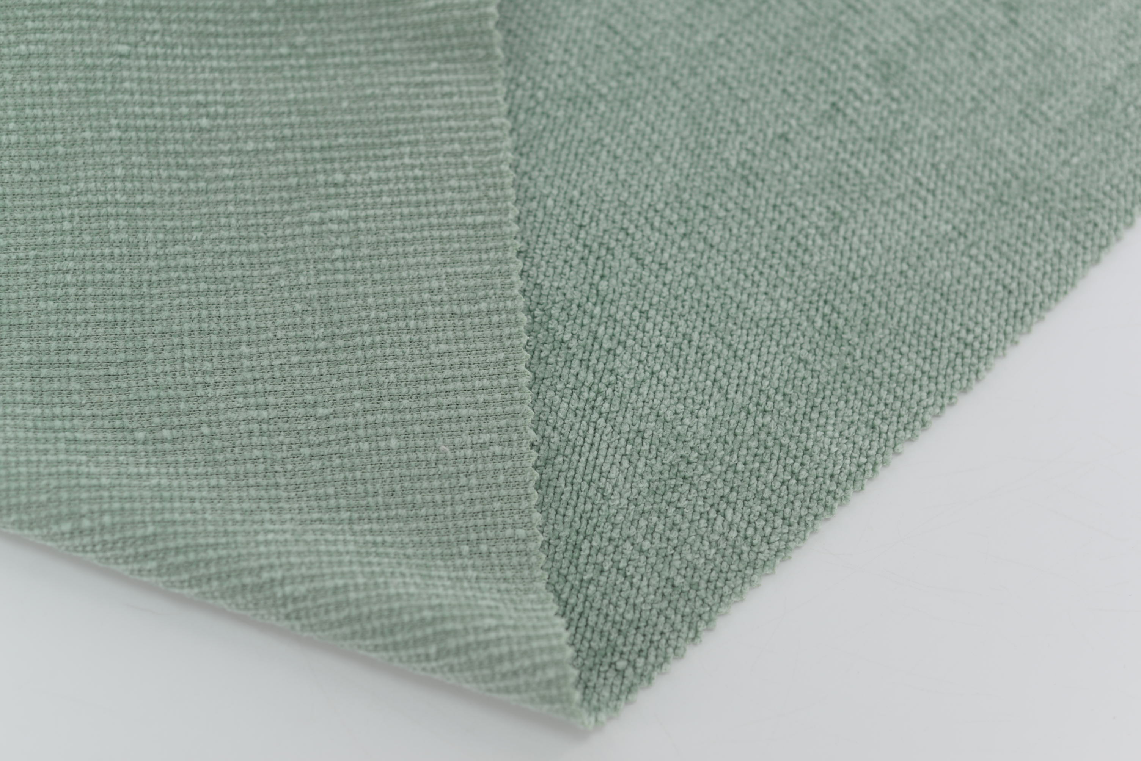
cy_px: 380
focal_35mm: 50
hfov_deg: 39.6
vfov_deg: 27.0
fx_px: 1585
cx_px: 570
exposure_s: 1/200
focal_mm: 50
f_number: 3.5
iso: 100
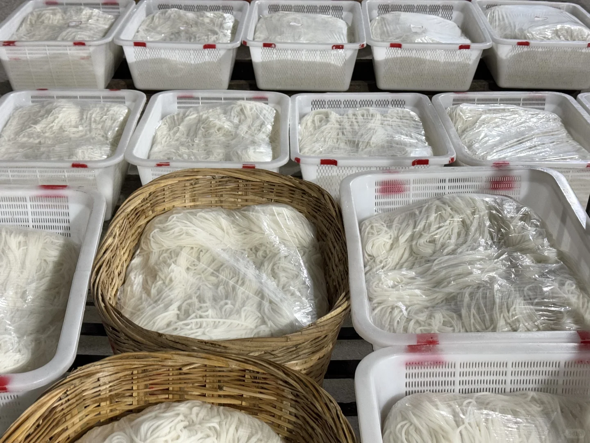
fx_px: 818
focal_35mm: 48
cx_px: 295
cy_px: 222
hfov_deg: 39.7
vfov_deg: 30.3
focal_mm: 6.76
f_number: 1.78
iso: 250
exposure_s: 1/33
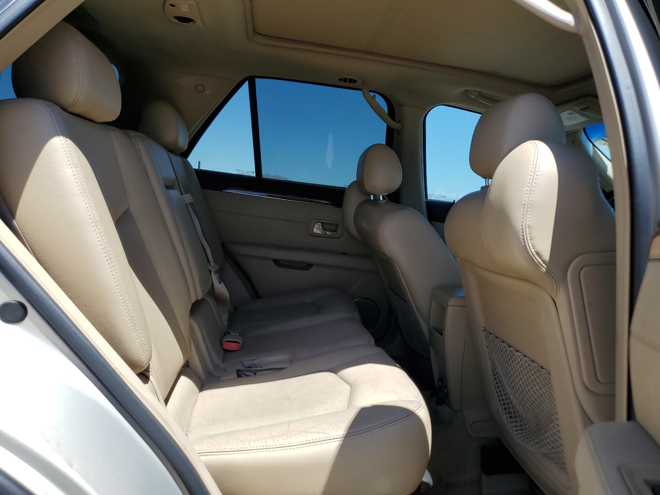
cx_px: 330
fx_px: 496
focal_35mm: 26
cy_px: 248
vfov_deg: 53.1
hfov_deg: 67.3
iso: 50
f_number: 1.5
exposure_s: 1/1429
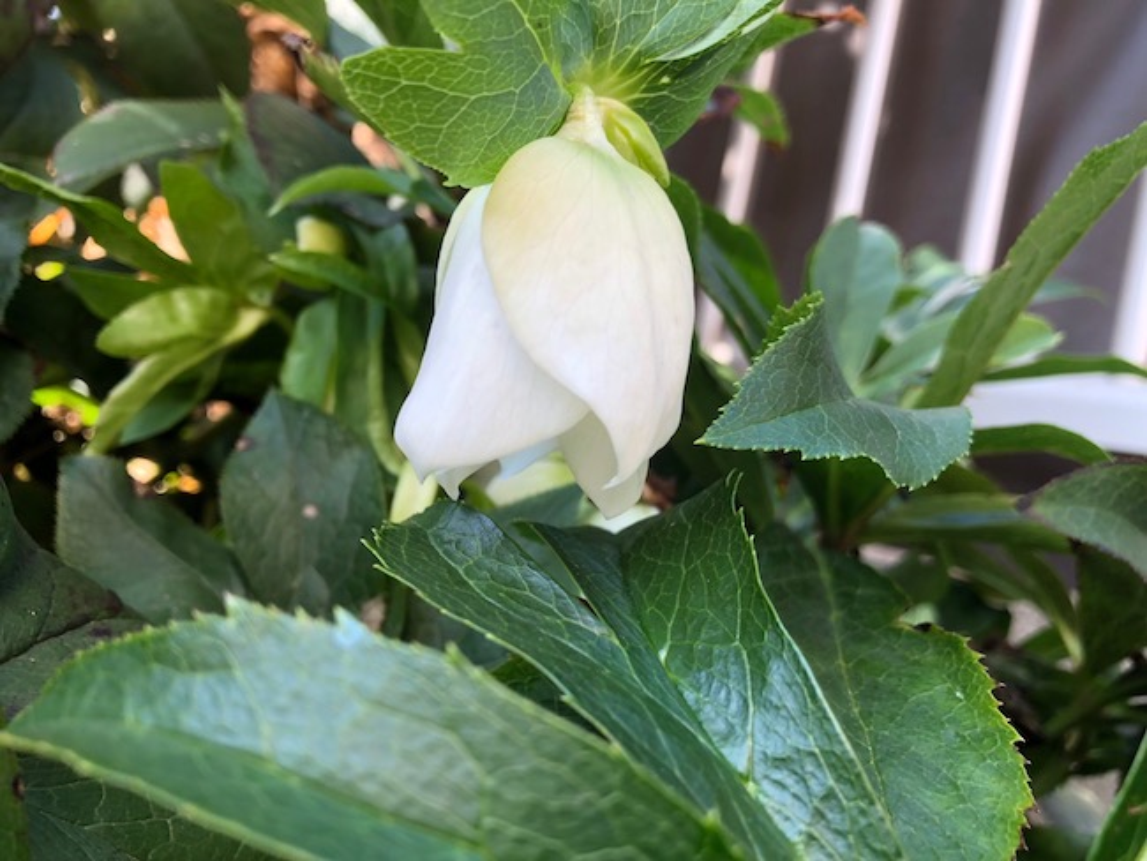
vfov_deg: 49.8
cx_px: 574
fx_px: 928
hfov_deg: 63.4
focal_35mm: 28
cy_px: 430
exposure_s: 1/120
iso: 25
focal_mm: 3.99
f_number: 1.8
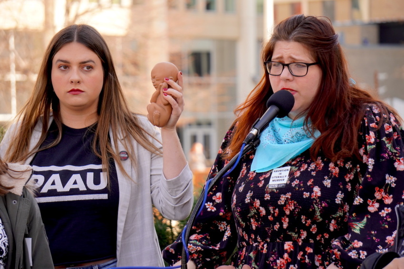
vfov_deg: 7.4
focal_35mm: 184
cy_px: 134
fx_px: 2070
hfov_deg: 11.1
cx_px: 202
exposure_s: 1/200
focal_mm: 123
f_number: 5.6
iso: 250
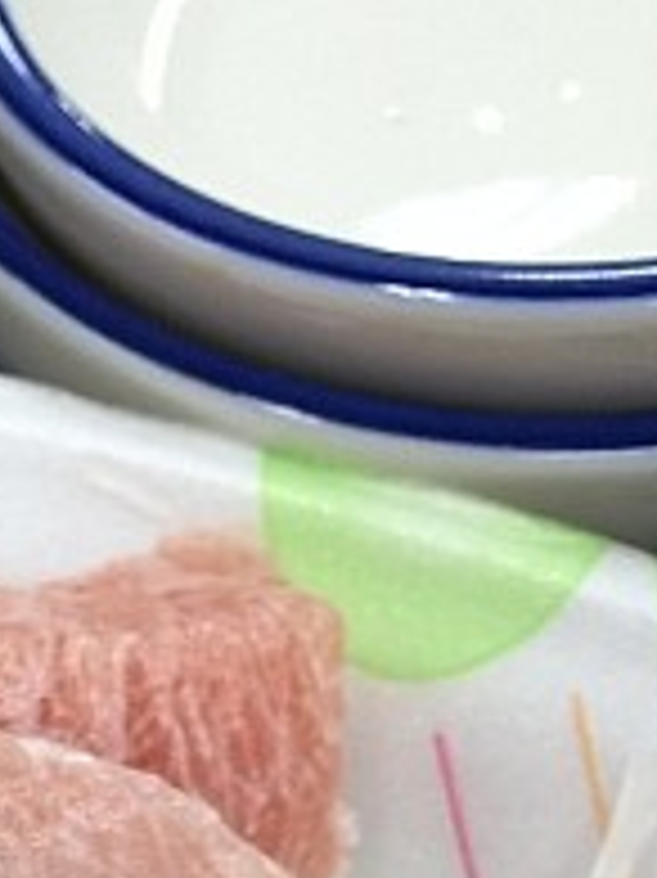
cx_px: -274
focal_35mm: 99
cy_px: 1461
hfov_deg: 14.1
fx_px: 2508
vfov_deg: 17.1
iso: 32
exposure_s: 1/40
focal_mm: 4.15
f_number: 2.2
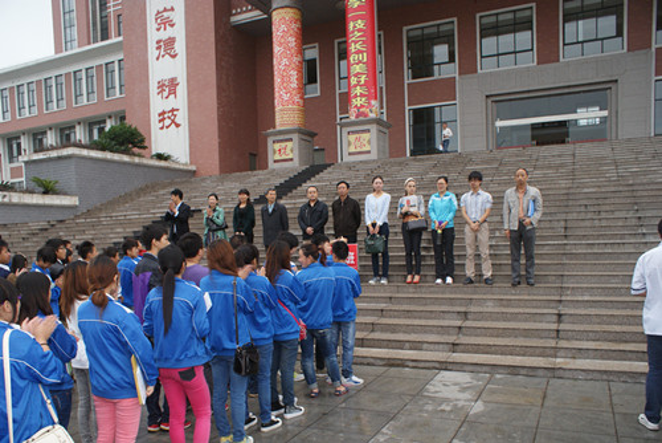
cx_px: 331
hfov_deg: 61.9
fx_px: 552
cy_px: 222
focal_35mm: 30
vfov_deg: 43.7
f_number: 5.6
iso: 400
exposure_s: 1/60
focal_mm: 20
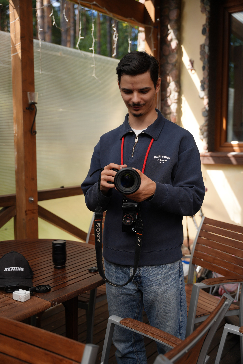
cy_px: 182
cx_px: 122
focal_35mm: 39
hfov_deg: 34.5
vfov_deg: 49.9
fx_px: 392
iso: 125
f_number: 2.8
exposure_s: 1/800
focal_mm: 38.7
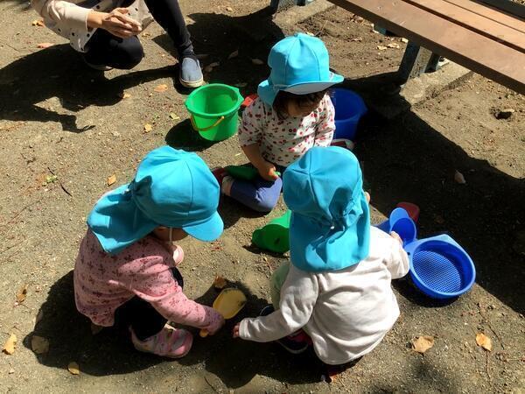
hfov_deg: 58.4
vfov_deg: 45.4
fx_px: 470
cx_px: 262
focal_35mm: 31
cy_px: 197
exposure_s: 1/840
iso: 25
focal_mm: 3.3
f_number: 2.4
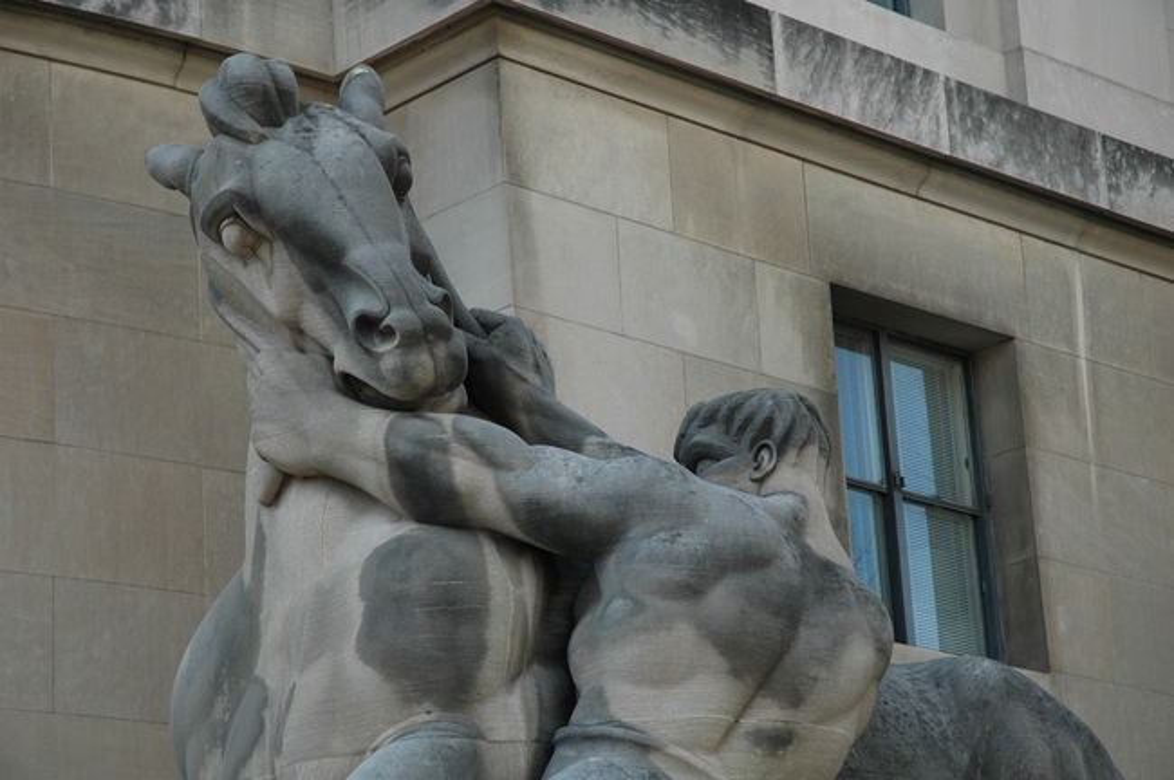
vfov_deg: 14.0
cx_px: 587
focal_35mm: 98
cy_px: 390
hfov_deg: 20.9
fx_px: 3176
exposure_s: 1/500
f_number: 7.1
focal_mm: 65
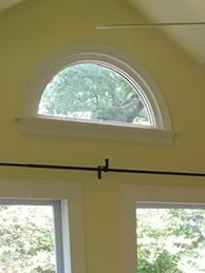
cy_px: 327
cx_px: 286
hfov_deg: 16.0
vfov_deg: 21.2
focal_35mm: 86
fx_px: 680
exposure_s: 1/30
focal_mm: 4.15
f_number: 2.2
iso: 32
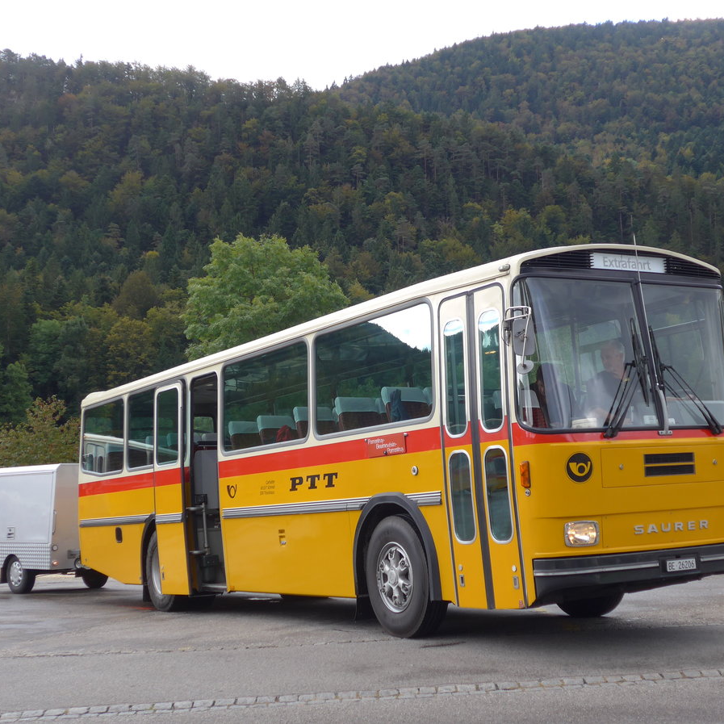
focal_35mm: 52
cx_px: 401
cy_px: 362
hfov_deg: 32.8
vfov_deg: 32.8
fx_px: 1230
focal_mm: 9
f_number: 2.8
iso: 80
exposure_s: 1/200
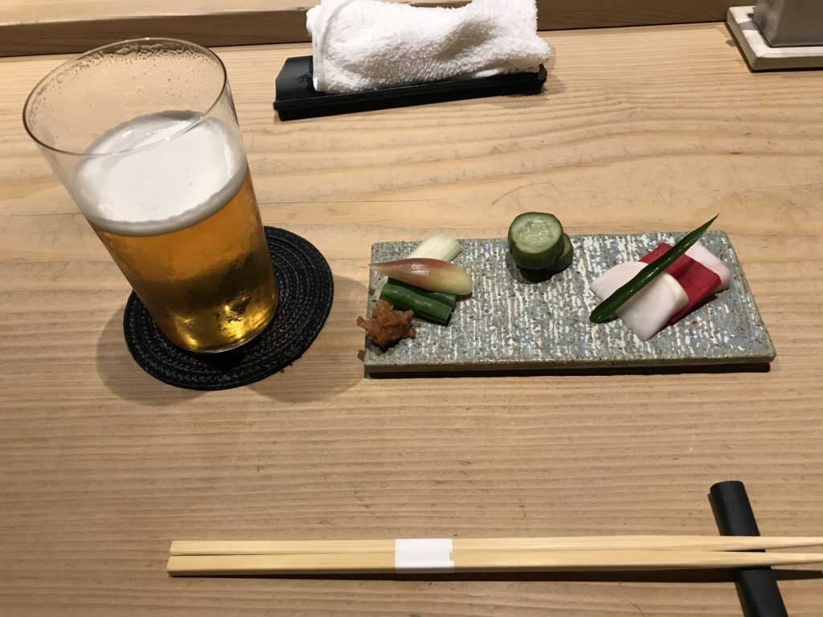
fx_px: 666
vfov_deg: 49.7
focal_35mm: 28
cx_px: 412
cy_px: 308
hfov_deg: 63.4
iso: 32
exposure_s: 1/25
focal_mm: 3.99
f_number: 1.8
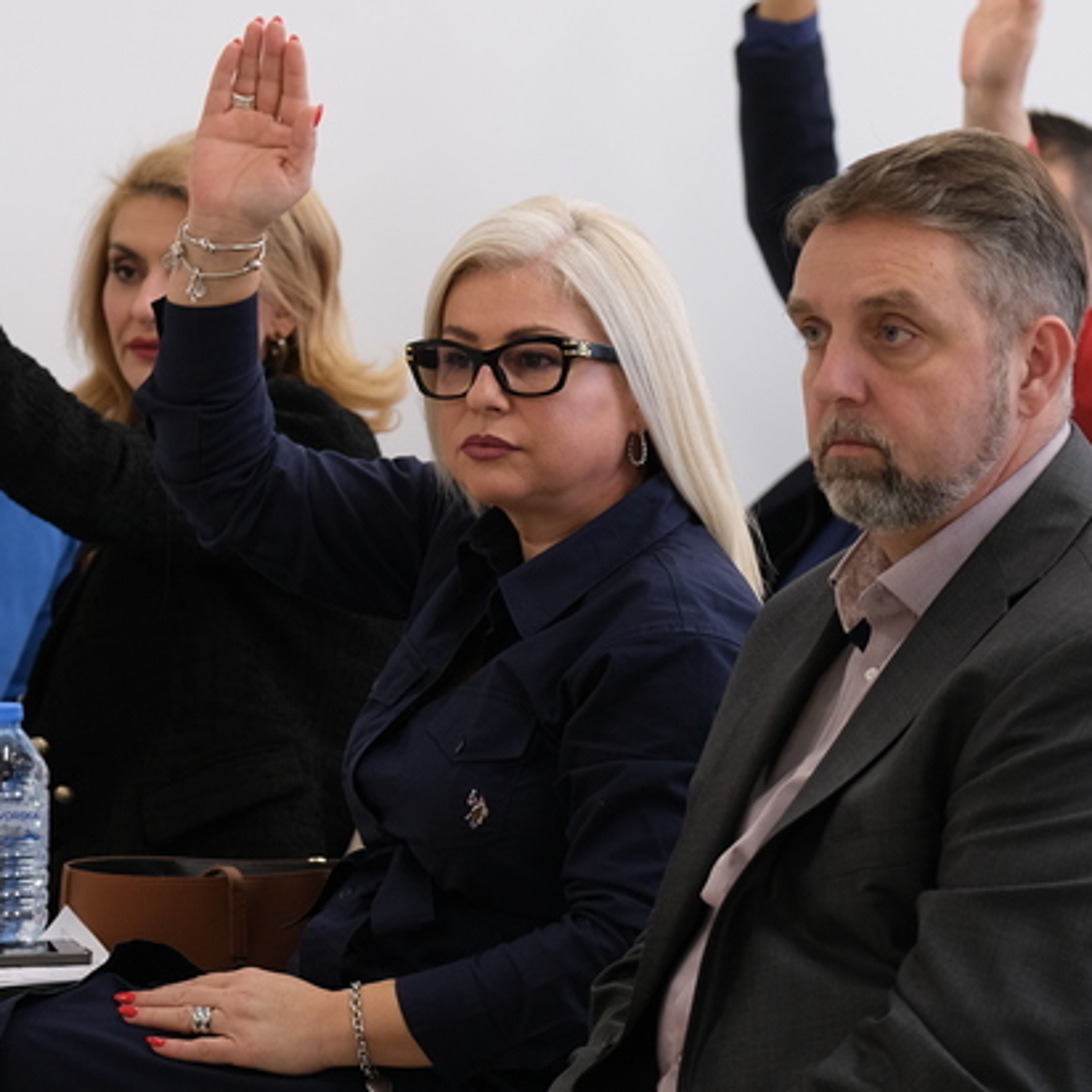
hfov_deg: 6.6
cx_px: 421
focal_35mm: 266
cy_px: 432
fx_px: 9494
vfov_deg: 6.6
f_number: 2.8
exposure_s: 1/60
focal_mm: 74.4
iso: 320
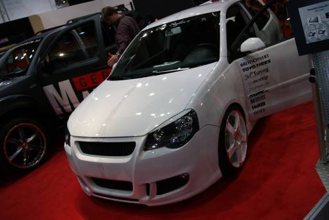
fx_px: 274
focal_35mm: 30
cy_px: 110
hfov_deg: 61.9
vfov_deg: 43.7
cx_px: 164
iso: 100
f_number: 4
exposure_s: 1/40
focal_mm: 20
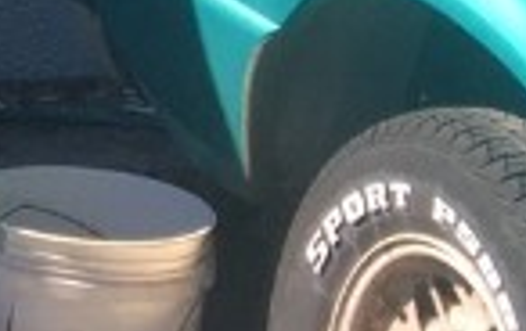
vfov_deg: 6.0
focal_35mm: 215
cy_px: -331
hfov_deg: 8.4
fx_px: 3089
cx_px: -951
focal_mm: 4.15
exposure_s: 1/641
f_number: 2.2
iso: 25
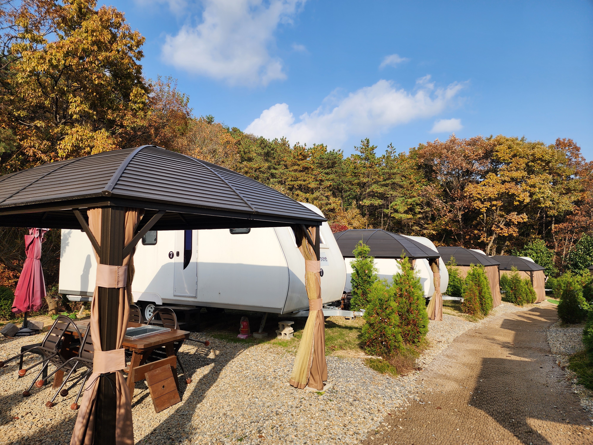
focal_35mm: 23
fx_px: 394
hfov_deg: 73.9
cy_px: 222
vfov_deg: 58.9
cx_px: 296
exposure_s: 1/994
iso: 12
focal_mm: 6.4
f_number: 1.8
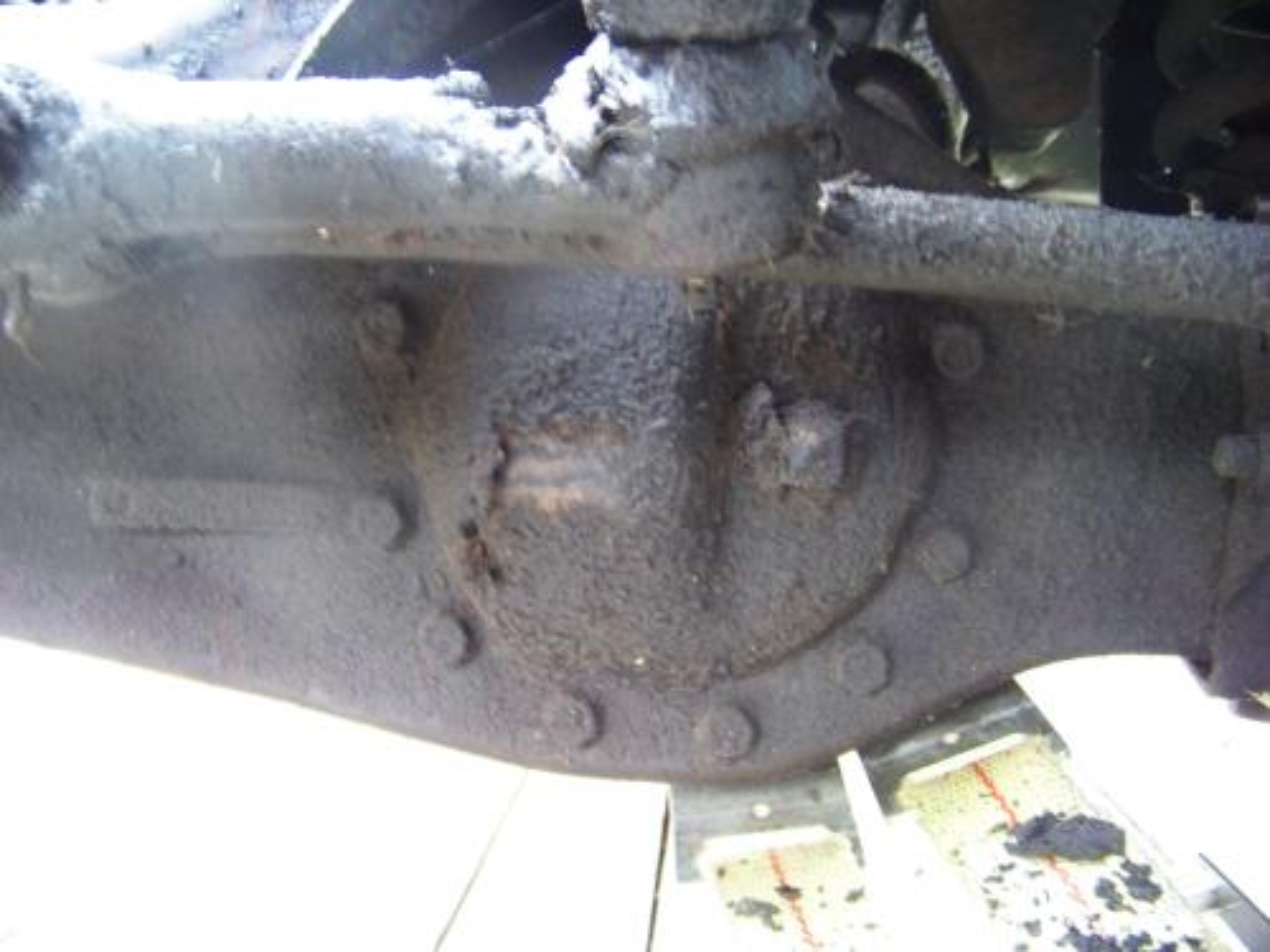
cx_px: 635
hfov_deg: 51.4
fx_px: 1321
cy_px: 476
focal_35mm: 36
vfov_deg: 39.7
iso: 400
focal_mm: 5.85
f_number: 2.8
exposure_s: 1/4
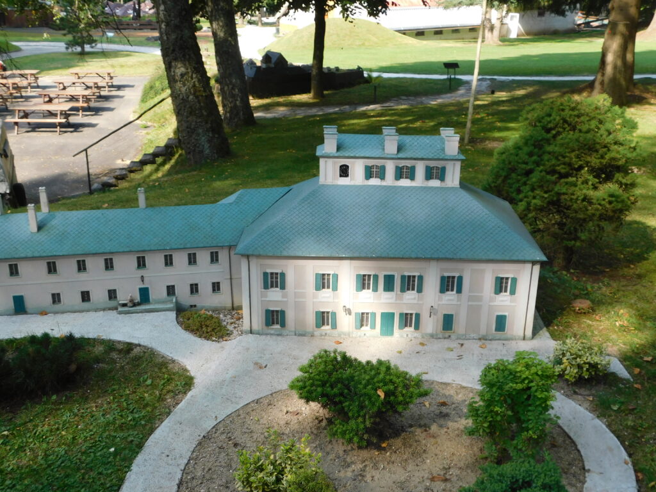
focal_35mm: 36
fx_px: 682
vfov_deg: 39.7
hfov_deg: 51.4
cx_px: 328
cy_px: 246
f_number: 3.5
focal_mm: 6.3
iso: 125
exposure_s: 1/250
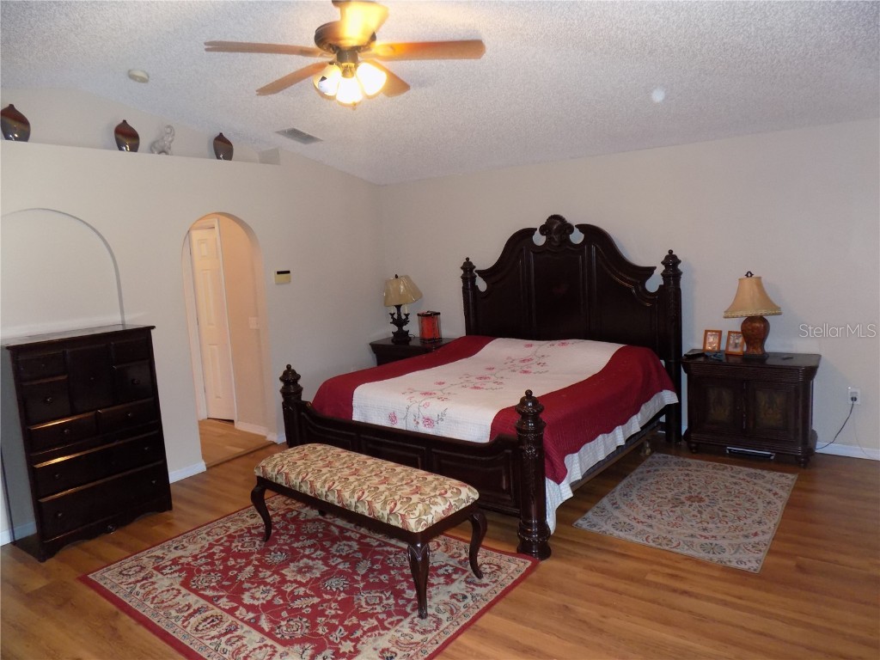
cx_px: 440
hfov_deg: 73.9
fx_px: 585
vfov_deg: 58.9
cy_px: 330
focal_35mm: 23
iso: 250
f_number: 3.1
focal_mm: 4
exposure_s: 1/30
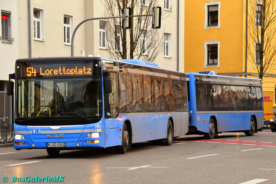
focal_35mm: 112
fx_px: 859
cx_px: 138
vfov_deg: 12.2
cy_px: 92
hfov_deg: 18.3
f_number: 5
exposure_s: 1/1000
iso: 1600
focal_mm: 75
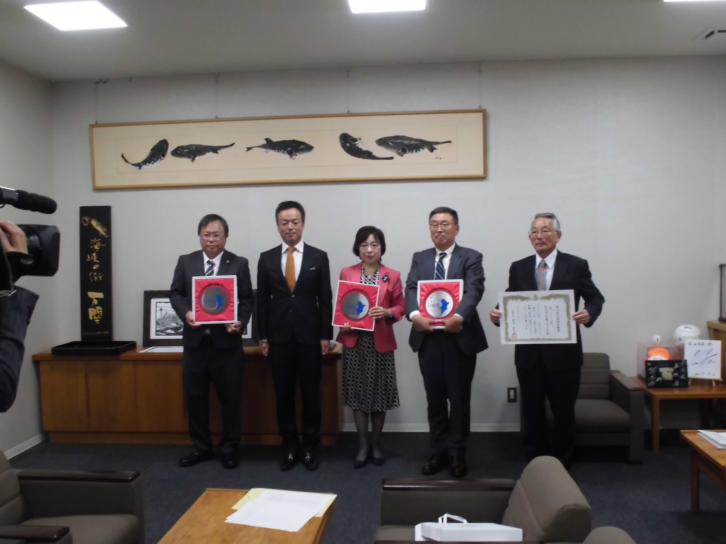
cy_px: 272
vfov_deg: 41.8
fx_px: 713
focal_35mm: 34
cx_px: 363
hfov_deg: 54.0
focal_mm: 6.1
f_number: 4
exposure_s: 1/60
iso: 400
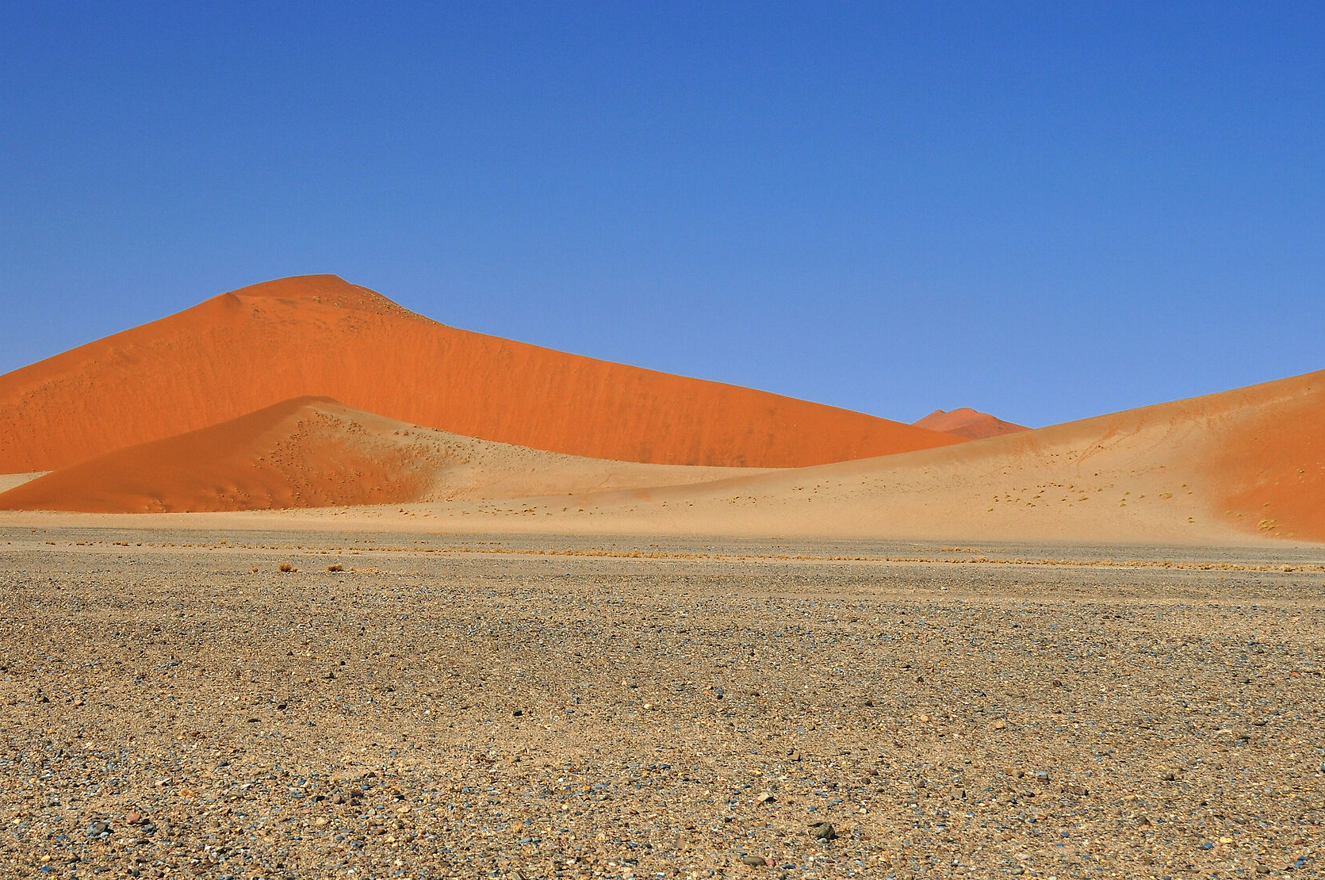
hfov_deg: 35.6
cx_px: 580
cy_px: 449
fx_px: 2059
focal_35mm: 56
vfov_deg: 24.1
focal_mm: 26
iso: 200
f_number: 7.1
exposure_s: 1/200
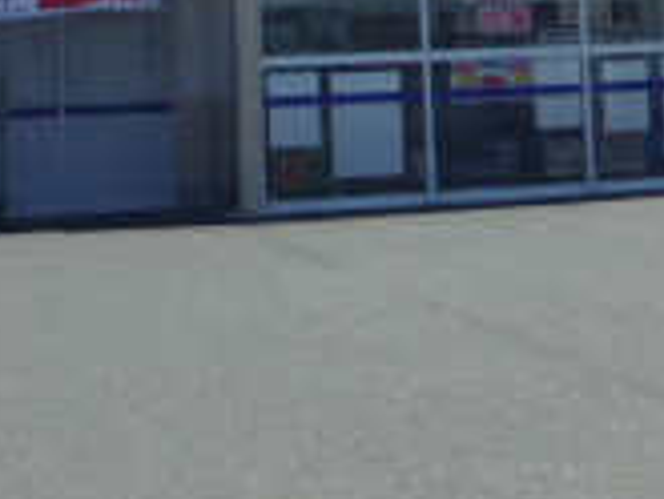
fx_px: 1862
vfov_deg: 14.3
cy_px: -245
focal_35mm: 97
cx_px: 483
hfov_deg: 20.1
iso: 100
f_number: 9
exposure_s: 1/200
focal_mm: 4.5
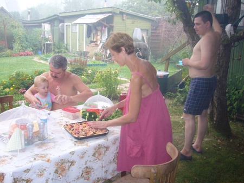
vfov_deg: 46.8
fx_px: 212
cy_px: 92
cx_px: 122
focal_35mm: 30
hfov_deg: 59.9
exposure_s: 1/30
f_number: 2.9
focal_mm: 4.9
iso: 125
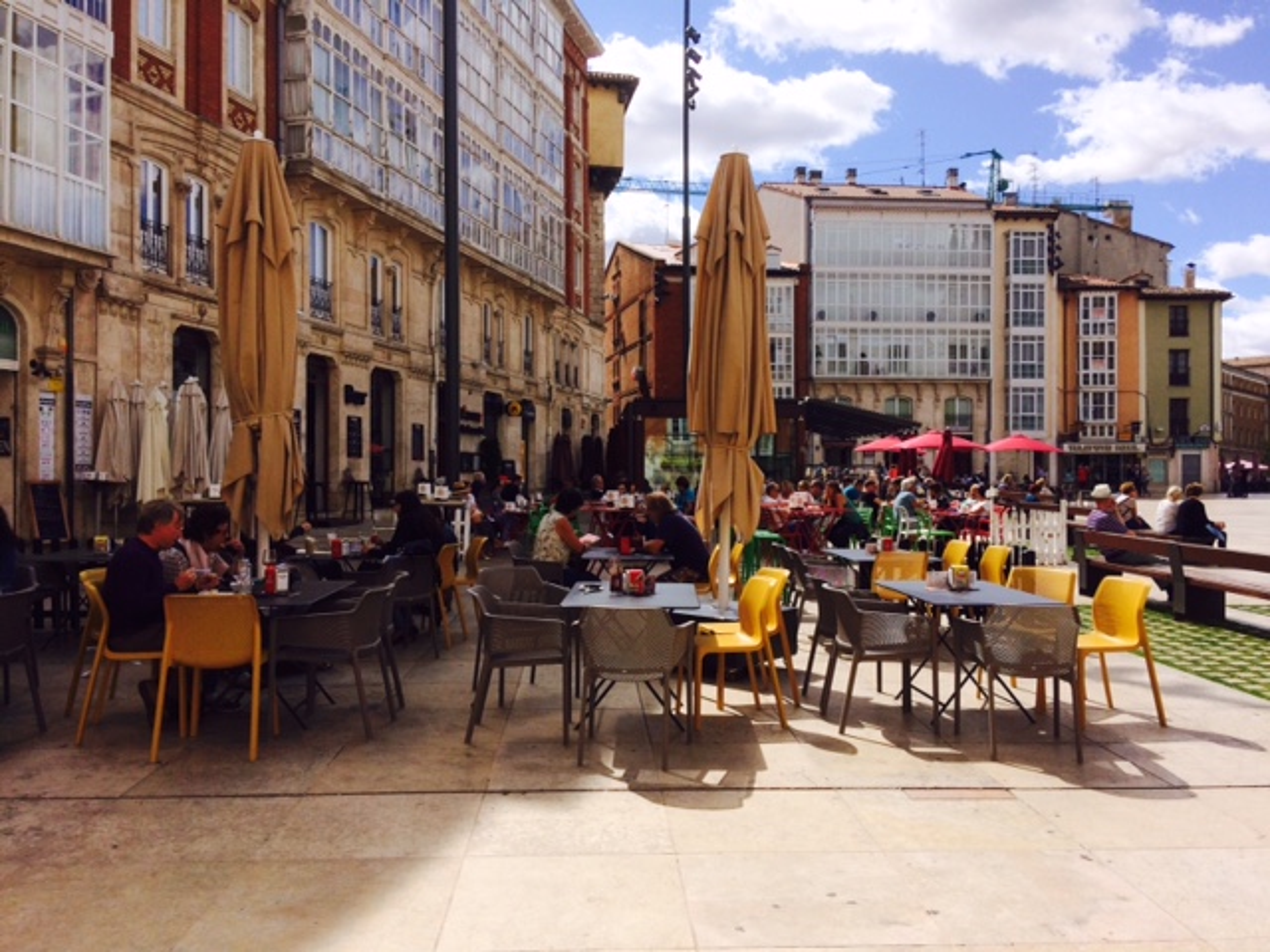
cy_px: 476
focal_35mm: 29
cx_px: 635
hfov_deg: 61.7
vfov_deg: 48.2
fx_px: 1064
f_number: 2.2
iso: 32
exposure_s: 1/2415
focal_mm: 4.15
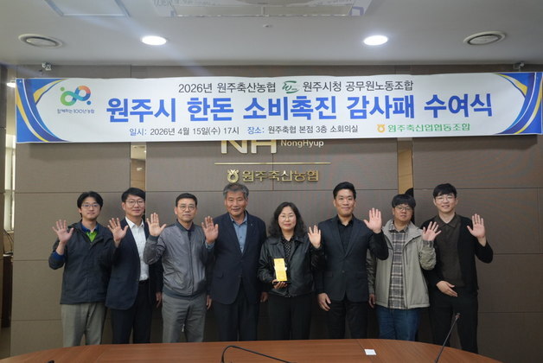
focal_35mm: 30
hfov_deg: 61.9
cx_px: 272
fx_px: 453
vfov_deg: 43.7
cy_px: 182
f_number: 4
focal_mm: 20
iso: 1000
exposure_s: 1/160
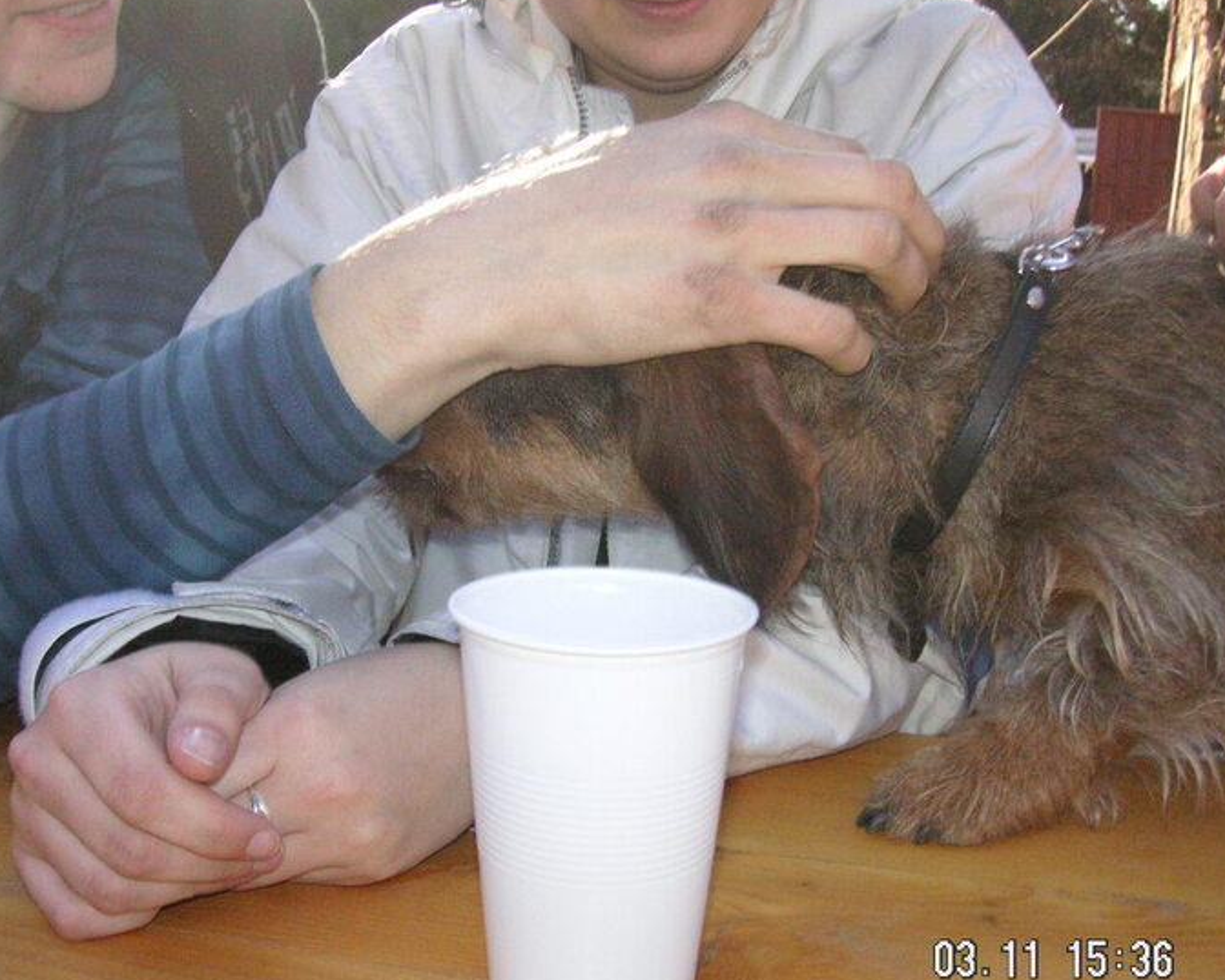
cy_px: 519
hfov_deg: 42.8
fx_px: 1559
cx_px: 545
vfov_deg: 34.9
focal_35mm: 43
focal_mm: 6.1
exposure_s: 1/1000
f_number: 2.8
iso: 160
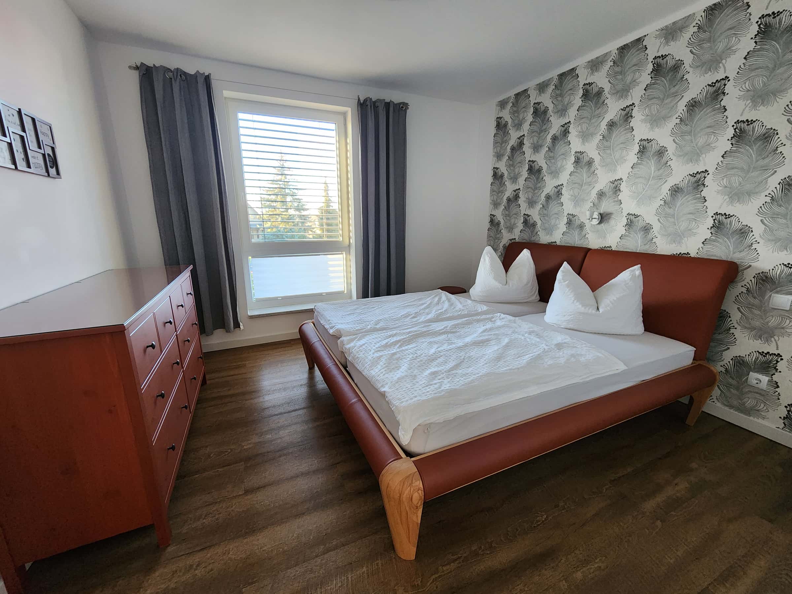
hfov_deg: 106.2
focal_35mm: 13
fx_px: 297
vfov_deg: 89.9
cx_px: 396
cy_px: 297
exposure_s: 1/30
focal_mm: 2.2
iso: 400
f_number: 2.2
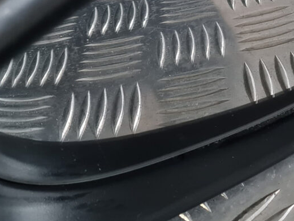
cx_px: 235
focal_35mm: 70
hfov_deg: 27.2
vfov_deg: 20.9
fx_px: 595
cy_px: 59
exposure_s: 1/50
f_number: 1.8
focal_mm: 5.4
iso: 800
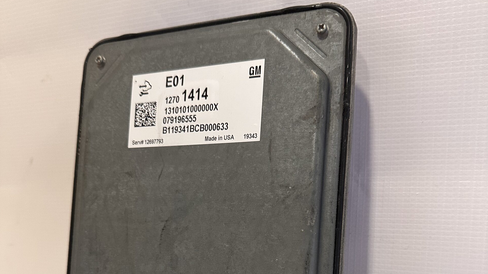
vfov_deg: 31.6
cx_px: 243
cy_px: 262
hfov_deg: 56.6
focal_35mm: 35
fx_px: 453
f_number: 1.78
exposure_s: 1/60
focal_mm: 6.86
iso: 400
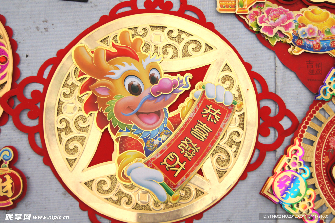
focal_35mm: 45
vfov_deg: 29.8
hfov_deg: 43.6
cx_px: 168
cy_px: 112
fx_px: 418
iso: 200
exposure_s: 1/100
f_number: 5
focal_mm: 30
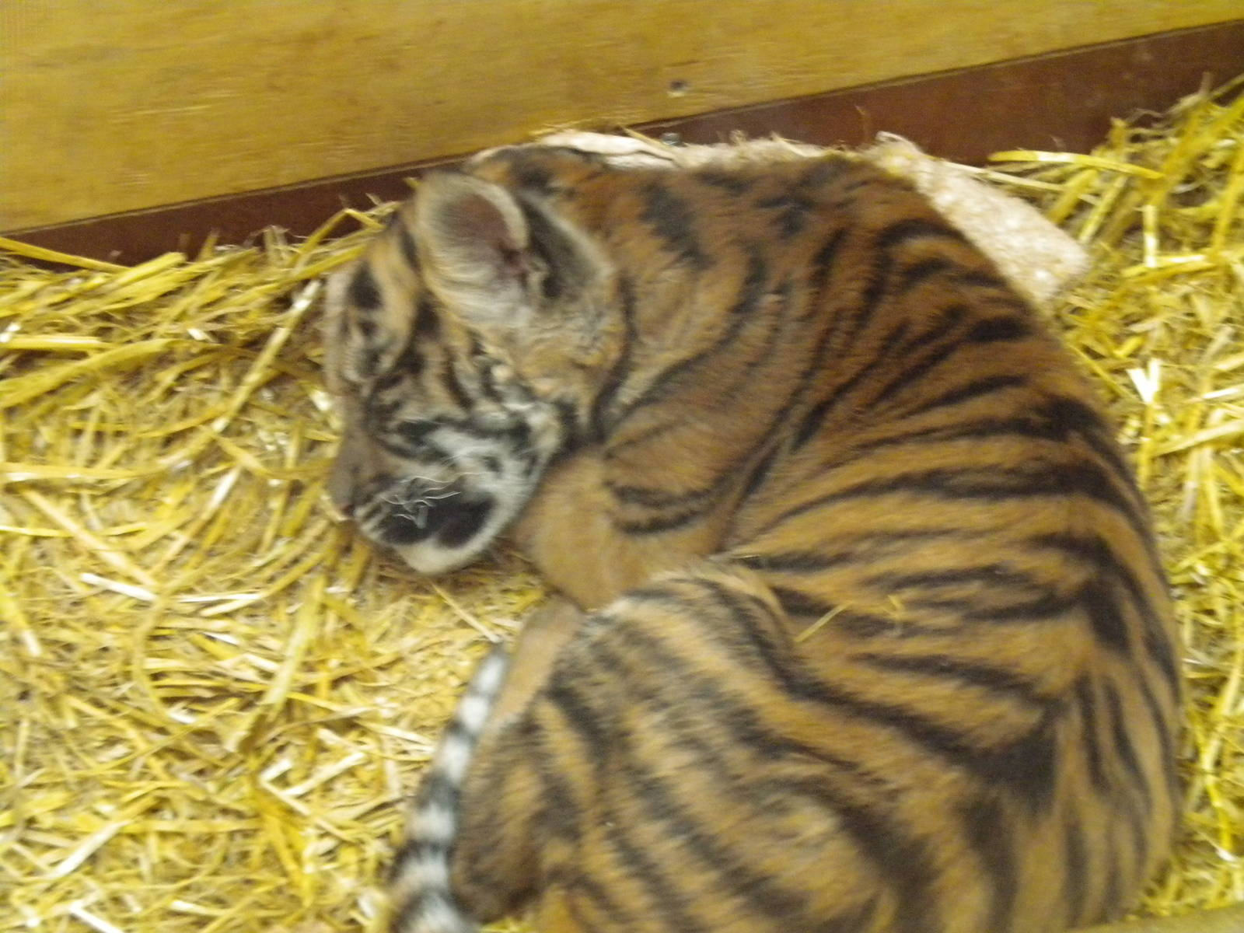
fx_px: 3450
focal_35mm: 96
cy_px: 466
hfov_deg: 20.4
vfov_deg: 15.4
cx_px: 622
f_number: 5.7
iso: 800
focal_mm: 17.3
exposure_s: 1/19.6
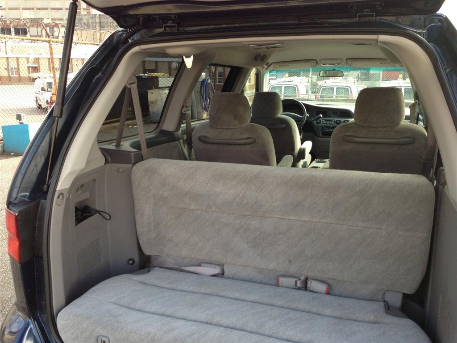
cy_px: 172
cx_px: 228
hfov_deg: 55.4
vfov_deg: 42.9
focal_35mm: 33
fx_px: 436
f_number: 2.4
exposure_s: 1/120
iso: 80
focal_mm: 4.13
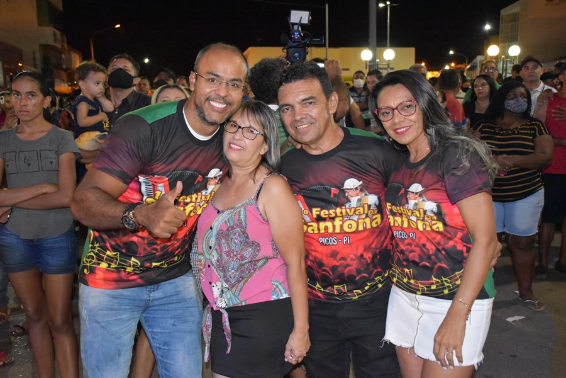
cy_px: 189
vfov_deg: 34.2
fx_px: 613
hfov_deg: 49.6
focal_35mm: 39
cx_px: 283
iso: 5600
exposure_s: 1/60
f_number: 3.8
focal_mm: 26
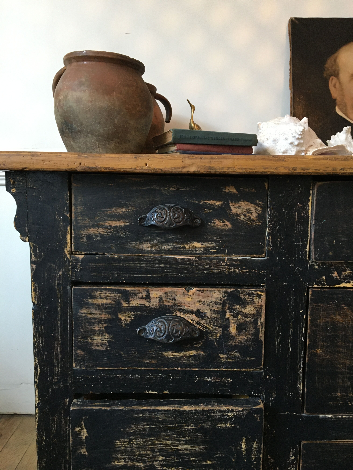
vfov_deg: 61.7
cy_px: 235
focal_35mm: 29
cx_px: 176
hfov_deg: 48.2
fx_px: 394
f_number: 2.2
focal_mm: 4.15
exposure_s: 1/33
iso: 160
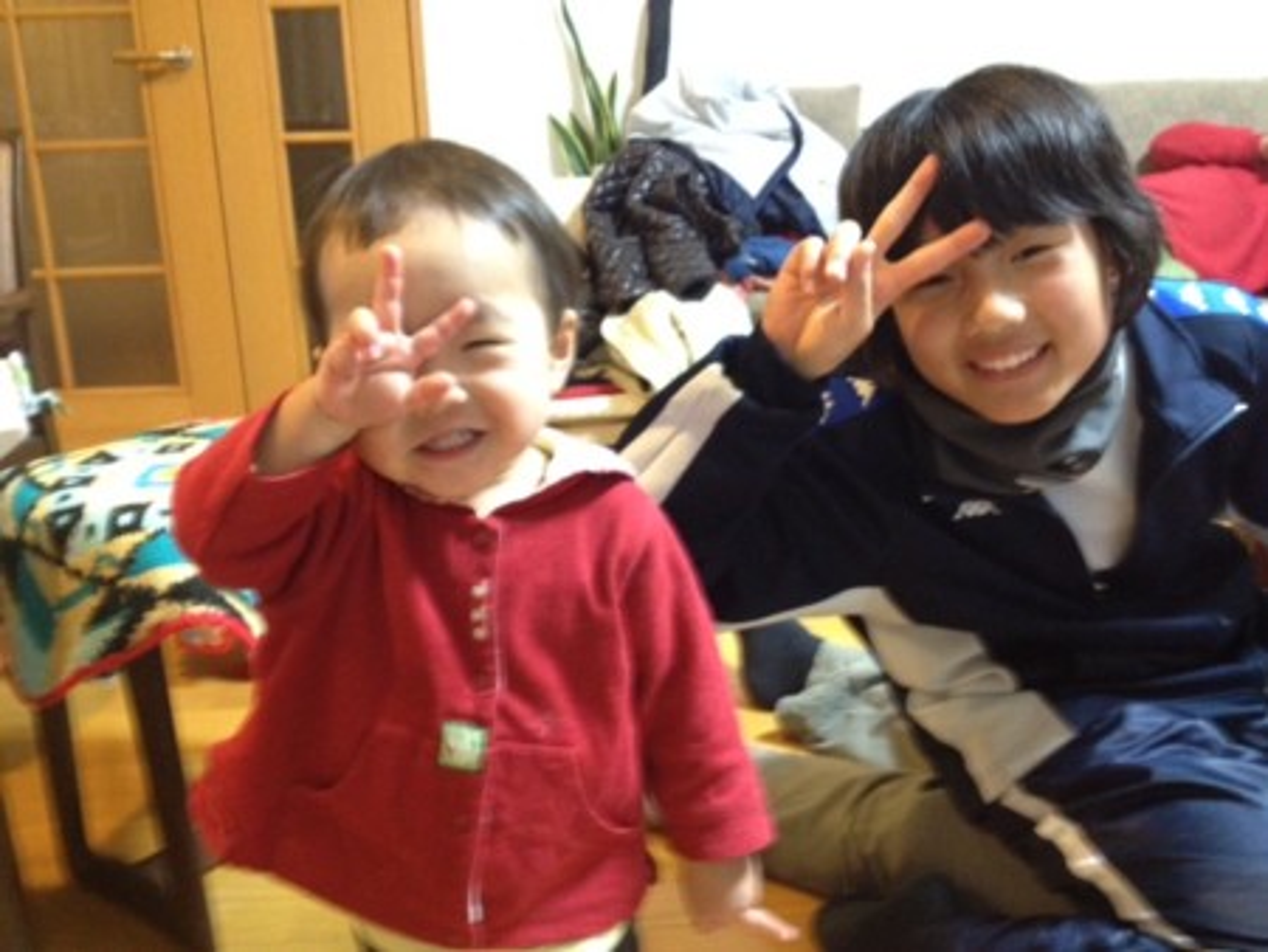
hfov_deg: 52.6
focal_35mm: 35
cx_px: 634
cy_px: 476
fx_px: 1283
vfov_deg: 40.7
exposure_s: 1/17
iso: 400
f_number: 2.4
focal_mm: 4.28
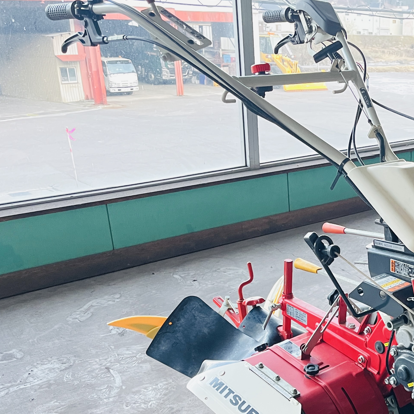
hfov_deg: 33.1
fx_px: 649
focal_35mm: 48
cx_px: 389
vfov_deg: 34.8
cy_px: 296
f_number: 1.6
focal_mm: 5.1
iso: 500
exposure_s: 1/60
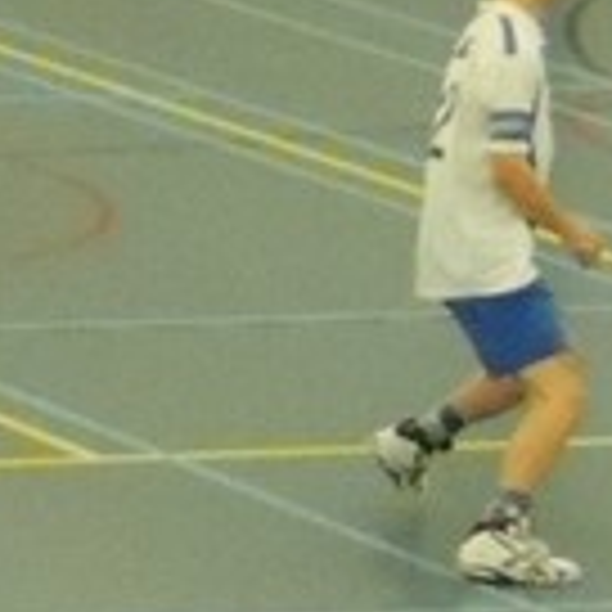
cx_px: -958
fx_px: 9981
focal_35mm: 499
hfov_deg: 3.5
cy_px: -270
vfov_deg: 3.5
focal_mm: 13.3
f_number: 3.9
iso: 3200
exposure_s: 1/250
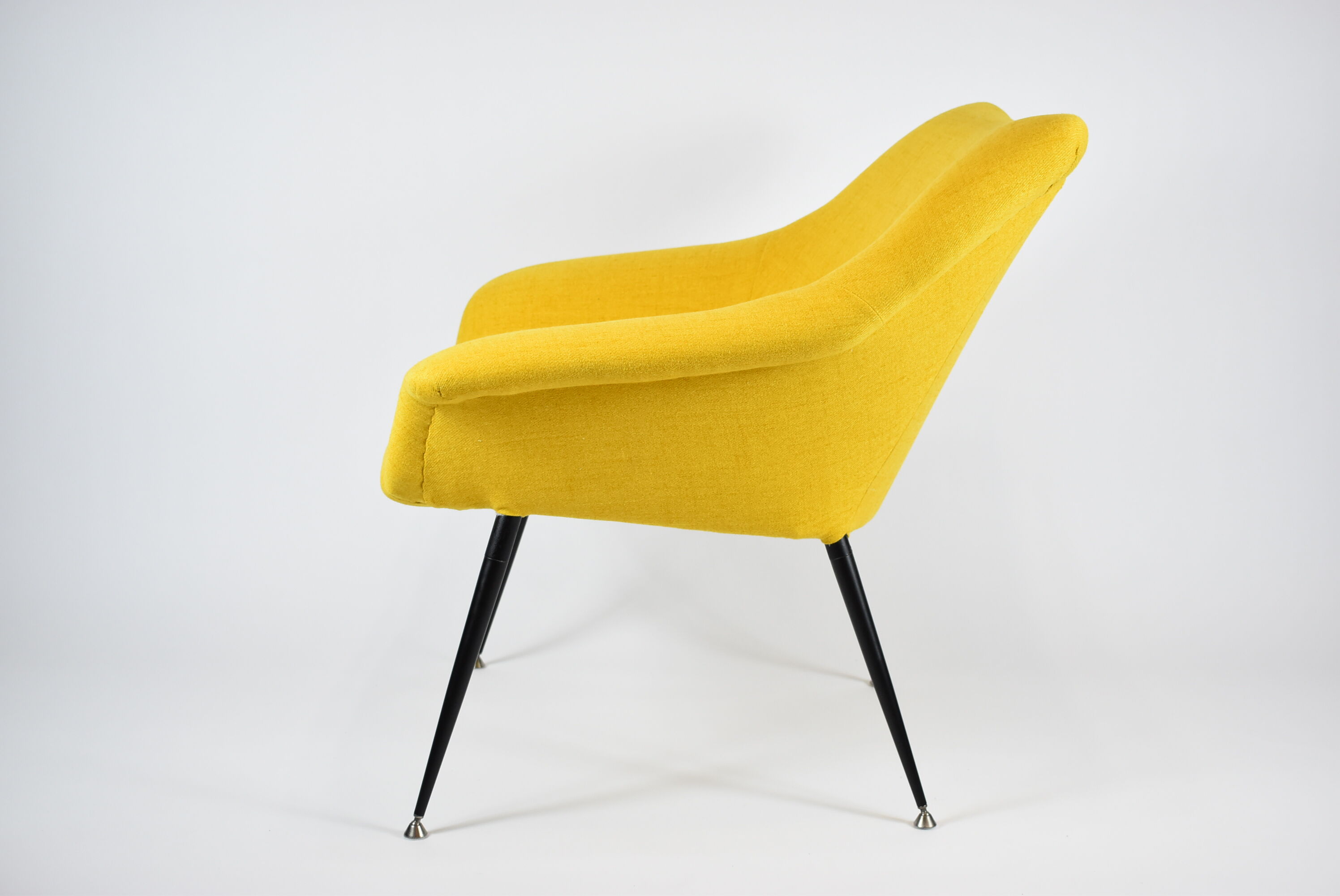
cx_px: 670
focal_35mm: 48
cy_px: 448
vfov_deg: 28.1
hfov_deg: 41.1
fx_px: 1788
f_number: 5
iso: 800
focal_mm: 32
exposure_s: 1/125
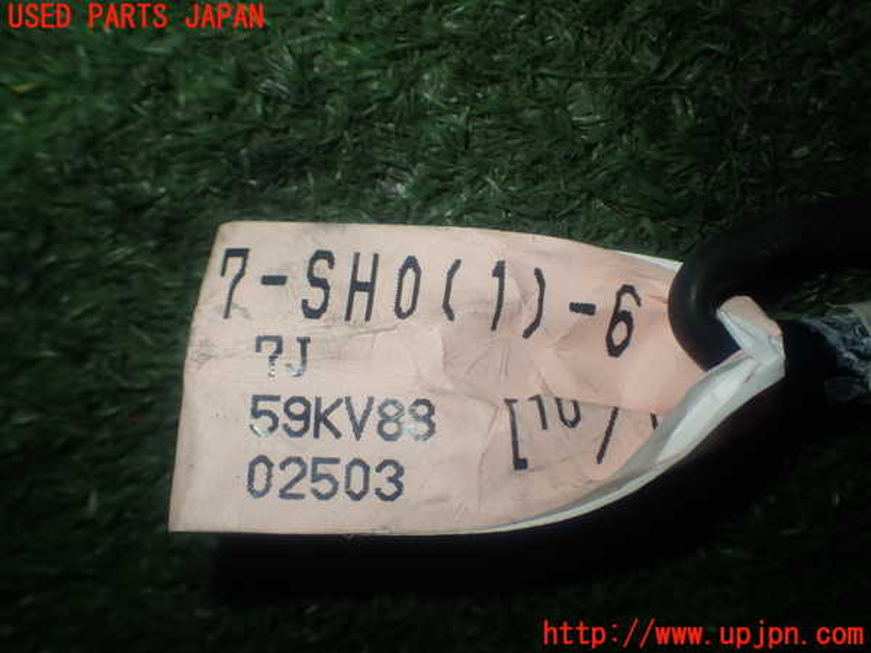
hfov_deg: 49.0
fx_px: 956
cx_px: 436
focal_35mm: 38
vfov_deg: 37.7
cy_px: 326
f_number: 2.7
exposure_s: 1/100
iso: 100
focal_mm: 6.83
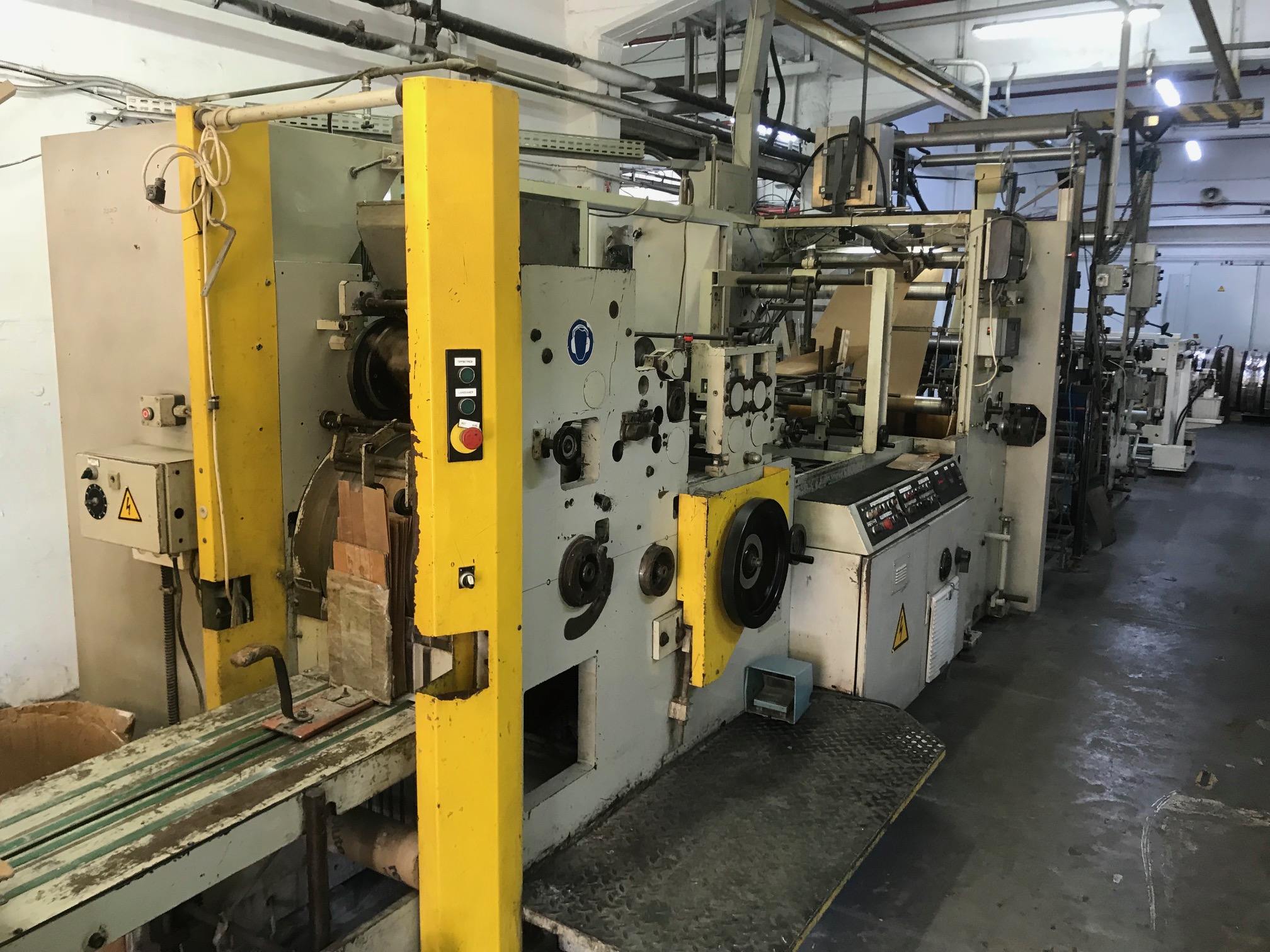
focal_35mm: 28
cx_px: 635
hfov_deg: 63.4
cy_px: 476
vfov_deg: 49.7
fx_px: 1027
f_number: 1.8
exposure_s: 1/17
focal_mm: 3.99
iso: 40
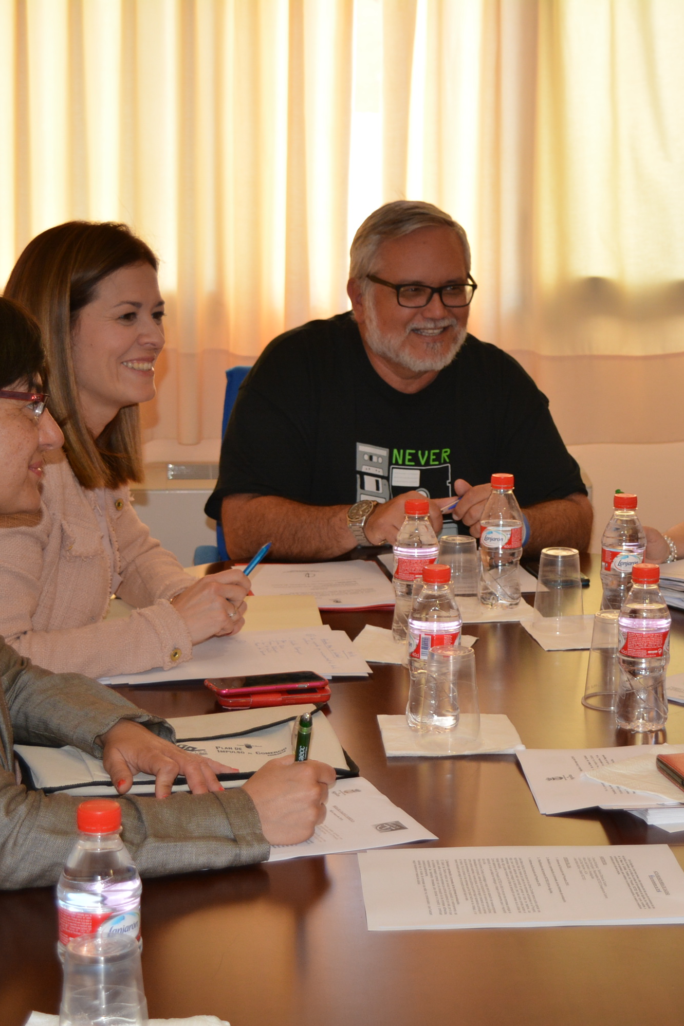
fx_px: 2244
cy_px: 514
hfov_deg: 17.2
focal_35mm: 79
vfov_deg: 25.8
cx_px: 563
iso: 360
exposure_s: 1/125
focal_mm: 35
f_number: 4.5
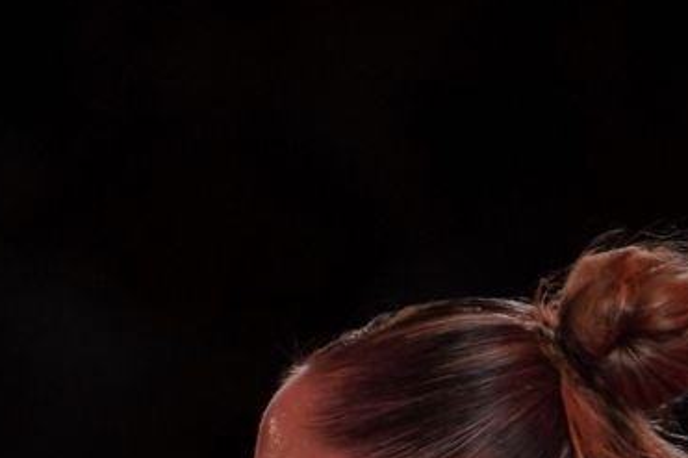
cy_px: 925
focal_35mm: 1457
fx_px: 27831
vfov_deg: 0.9
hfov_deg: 1.4
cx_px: -256
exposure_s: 1/1000
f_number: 2.8
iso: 500
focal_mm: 200
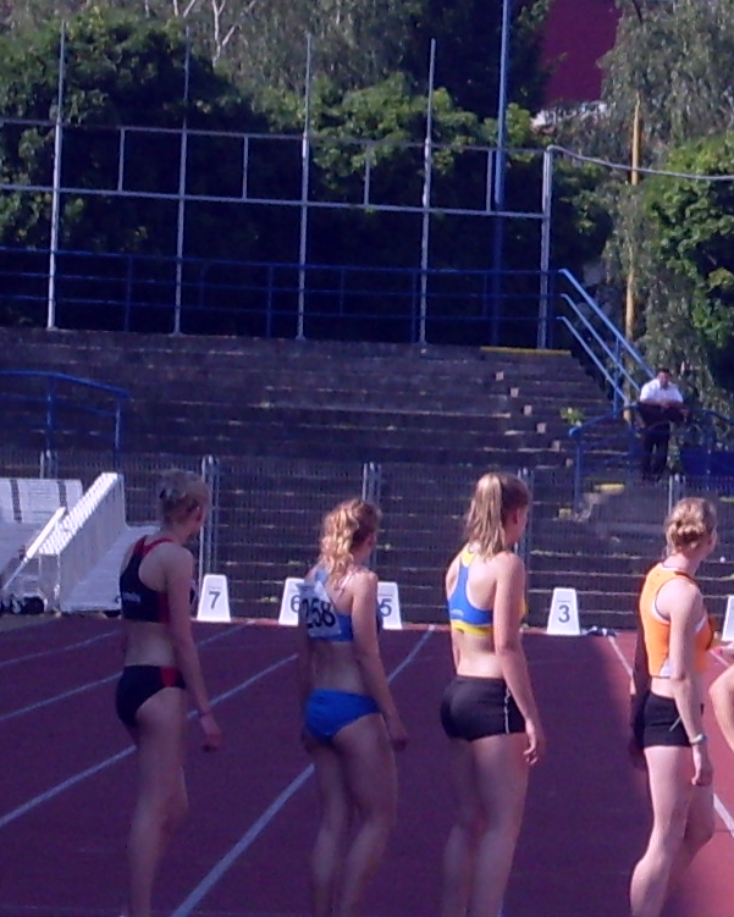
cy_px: 585
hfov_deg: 3.7
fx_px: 11158
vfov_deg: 4.7
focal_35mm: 411
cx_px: 1668
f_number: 4.8
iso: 80
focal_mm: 17.1
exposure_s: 1/350
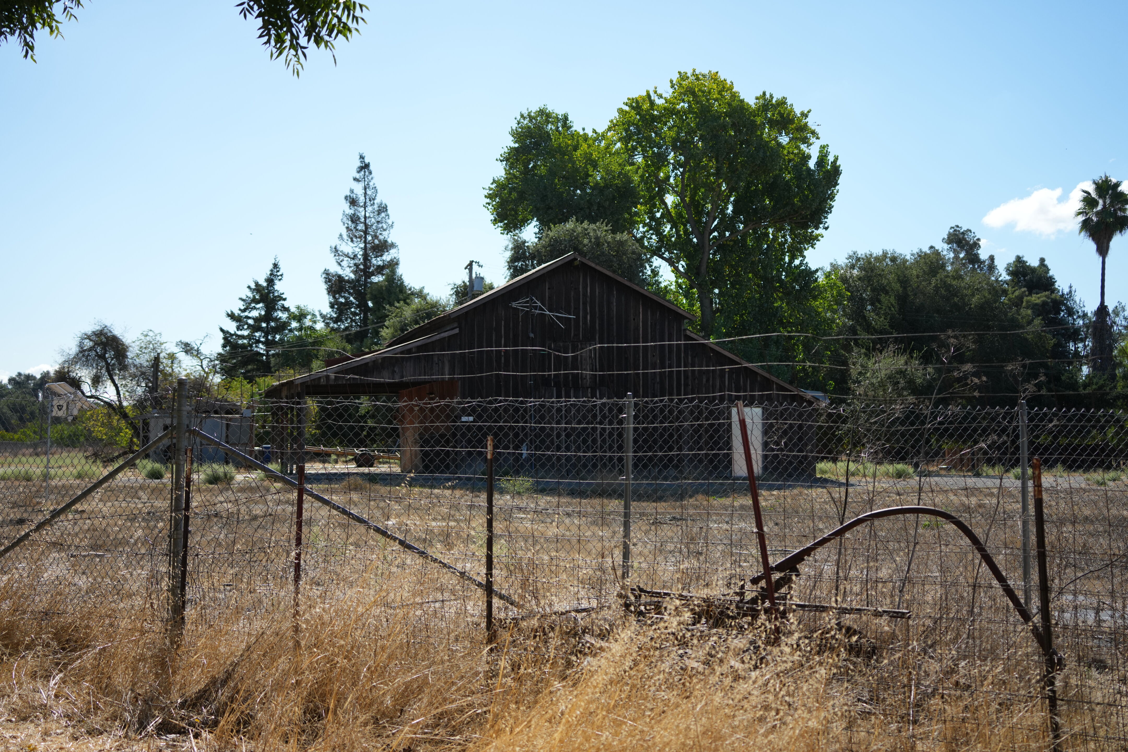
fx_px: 1567
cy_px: 376
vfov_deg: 27.0
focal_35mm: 50
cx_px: 564
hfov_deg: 39.6
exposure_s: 1/2500
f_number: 4.5
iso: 500
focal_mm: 50
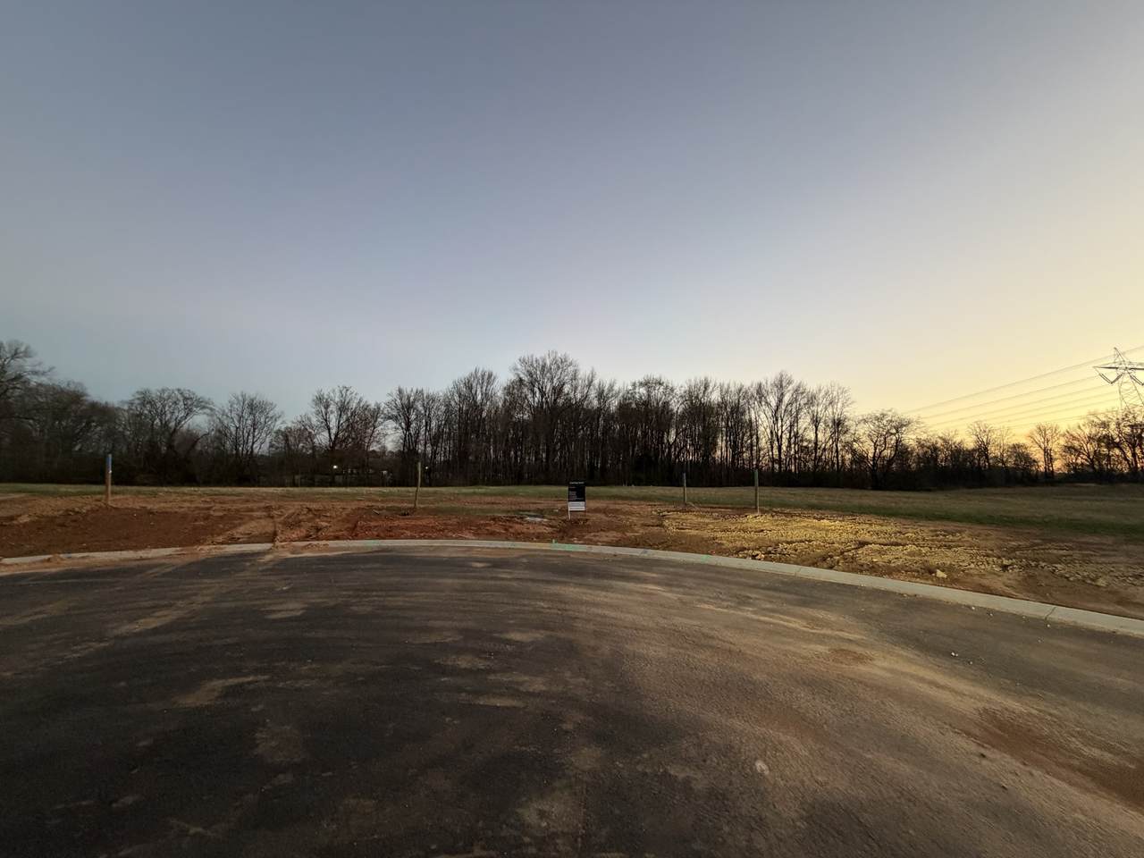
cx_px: 572
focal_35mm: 14
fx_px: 463
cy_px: 429
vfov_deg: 85.7
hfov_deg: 102.1
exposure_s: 1/89
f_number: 2.2
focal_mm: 2.22
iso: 320
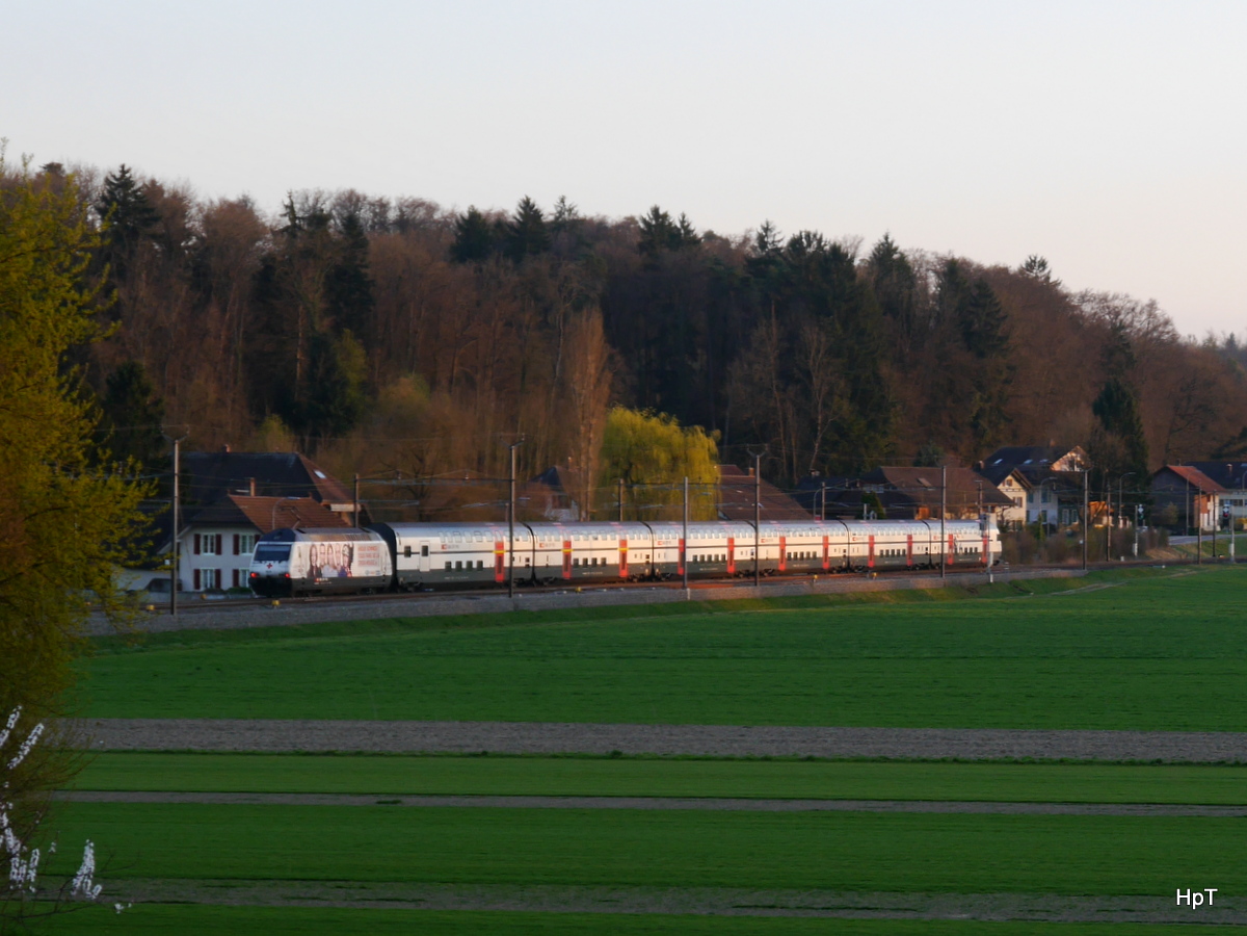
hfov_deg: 23.3
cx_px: 624
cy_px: 468
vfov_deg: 17.6
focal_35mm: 84
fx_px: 3026
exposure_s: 1/80
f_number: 5.6
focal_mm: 42
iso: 160
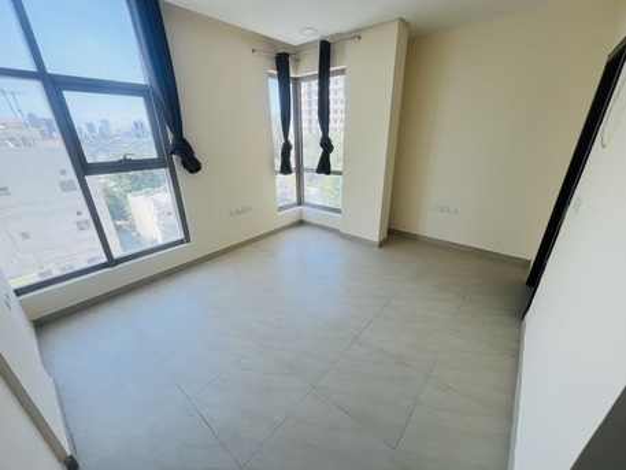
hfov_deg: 106.2
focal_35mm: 13
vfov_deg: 89.9
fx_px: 235
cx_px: 313
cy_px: 235
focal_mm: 1.57
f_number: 1.8
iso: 32
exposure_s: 1/99
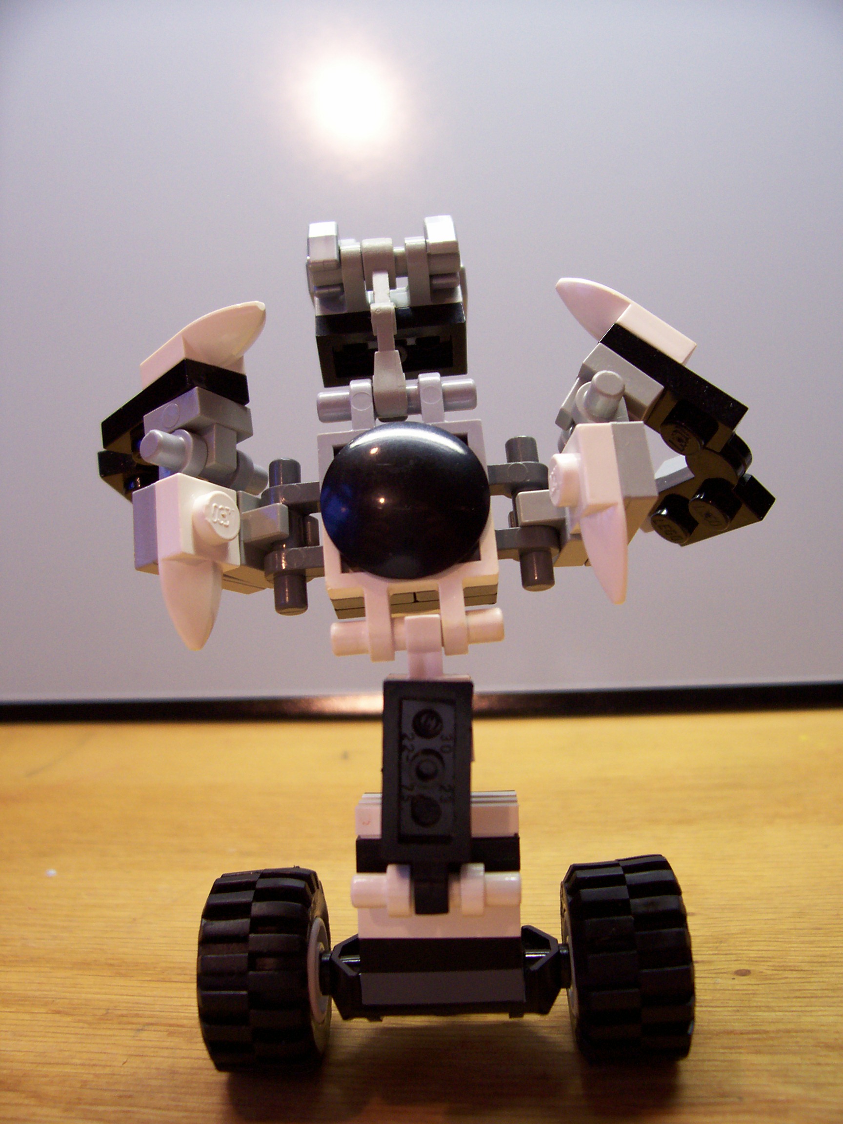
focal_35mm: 34
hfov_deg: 41.8
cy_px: 562
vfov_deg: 54.0
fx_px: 1104
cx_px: 422
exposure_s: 1/32
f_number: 2.7
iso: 112
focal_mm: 5.6
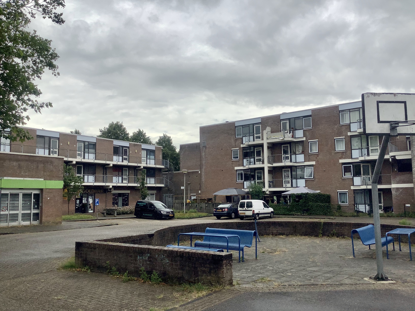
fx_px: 372
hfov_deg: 58.4
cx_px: 208
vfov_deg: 45.4
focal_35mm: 31
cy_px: 156
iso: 25
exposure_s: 1/1508
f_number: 2.4
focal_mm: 3.3
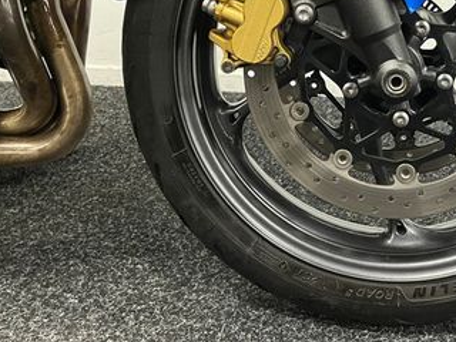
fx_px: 685
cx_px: 358
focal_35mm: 52
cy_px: 36
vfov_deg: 27.1
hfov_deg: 35.7
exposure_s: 1/50
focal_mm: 5.1
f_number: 1.6
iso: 400
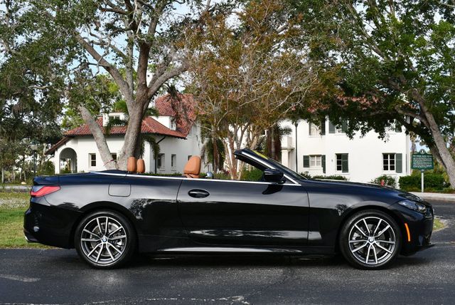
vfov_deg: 27.0
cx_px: 228
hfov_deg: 39.6
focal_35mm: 50
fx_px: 633
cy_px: 152
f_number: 7.1
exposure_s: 1/200
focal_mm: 25
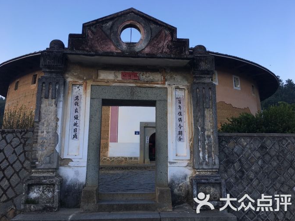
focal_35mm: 30
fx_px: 256
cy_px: 111
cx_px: 150
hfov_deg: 60.0
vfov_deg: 46.8
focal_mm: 4.15
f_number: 2.2
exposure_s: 1/227
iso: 25
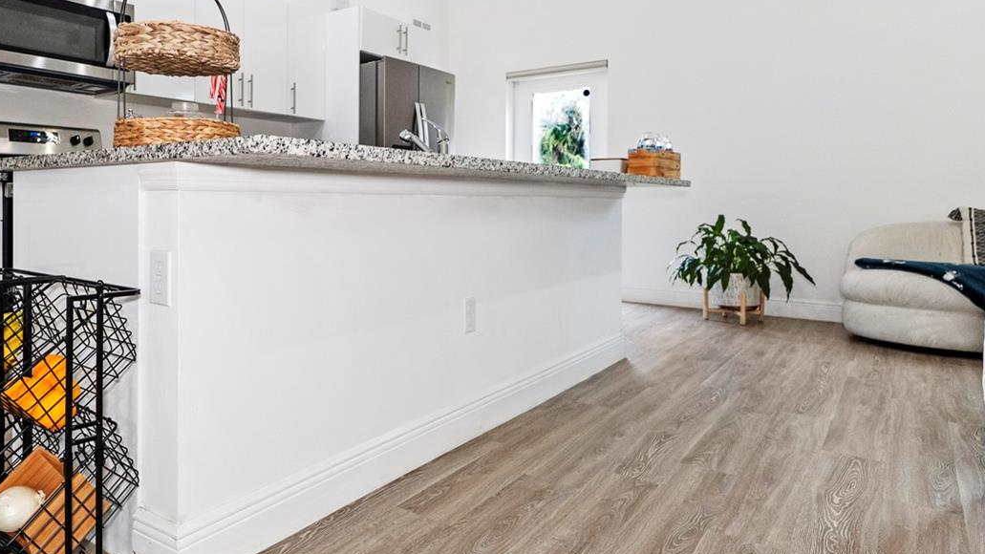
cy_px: 211
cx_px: 329
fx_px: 679
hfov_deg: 69.8
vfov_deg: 44.1
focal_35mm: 26
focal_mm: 16
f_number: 4
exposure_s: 1/160
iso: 1000
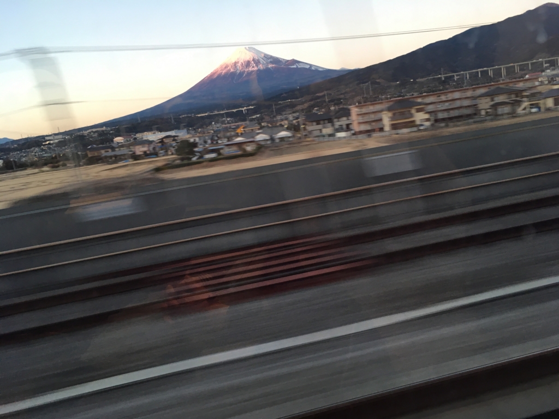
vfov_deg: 48.2
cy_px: 210
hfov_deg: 61.7
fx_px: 468
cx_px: 280
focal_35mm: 29
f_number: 2.2
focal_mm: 4.15
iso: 50
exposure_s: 1/30
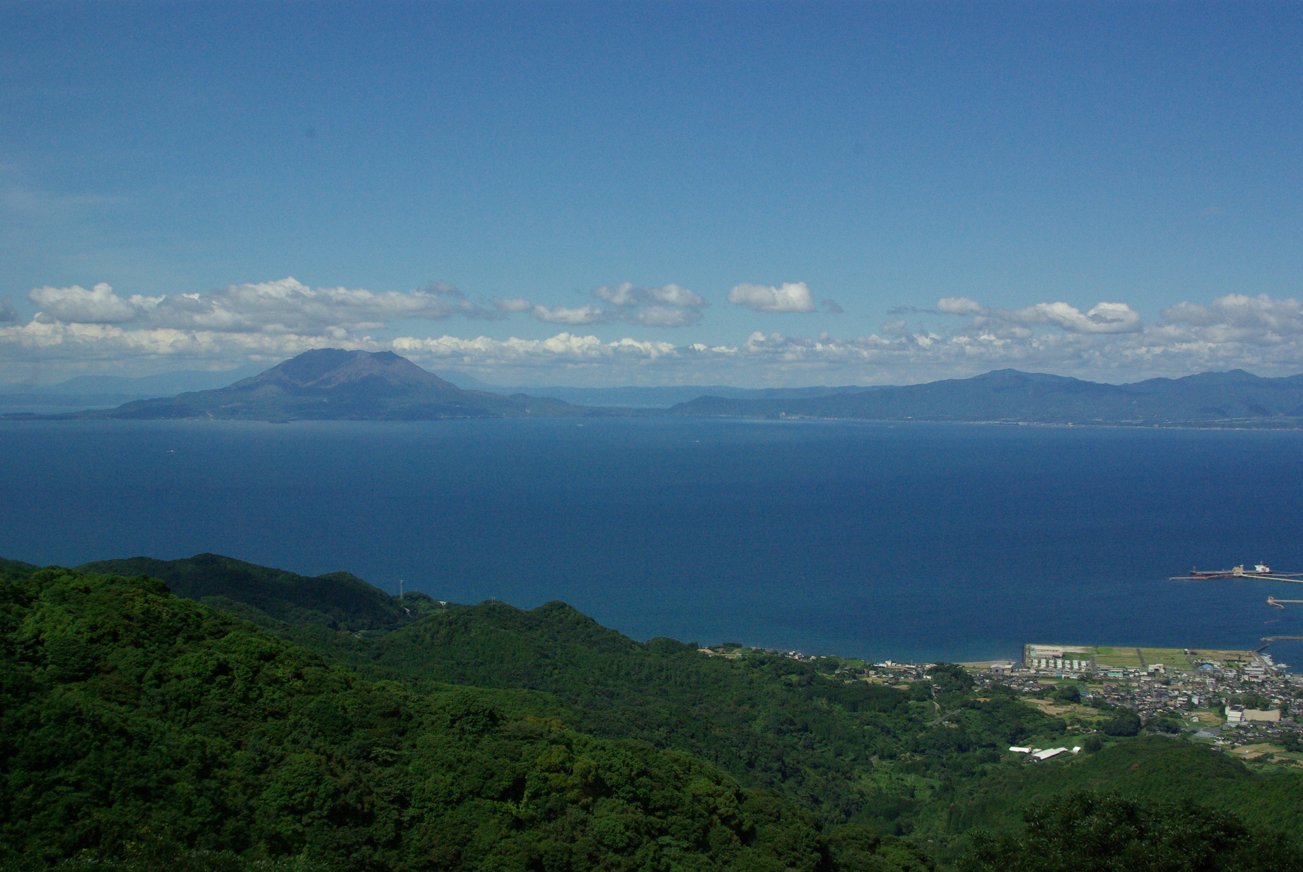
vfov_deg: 32.0
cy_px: 436
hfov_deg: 46.3
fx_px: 1522
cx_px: 652
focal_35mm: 42
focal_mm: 28
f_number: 9.5
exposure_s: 1/2000
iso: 800
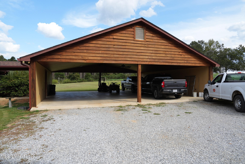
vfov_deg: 53.1
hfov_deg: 73.7
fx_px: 163
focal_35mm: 24
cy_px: 82
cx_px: 122
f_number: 5
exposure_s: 1/1250
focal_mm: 24
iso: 400
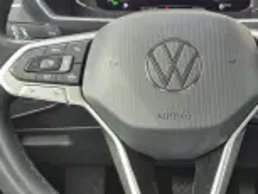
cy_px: 66
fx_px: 403
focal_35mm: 54
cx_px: 172
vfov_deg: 26.9
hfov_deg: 35.2
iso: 50
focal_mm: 5.4
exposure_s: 1/180
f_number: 1.8
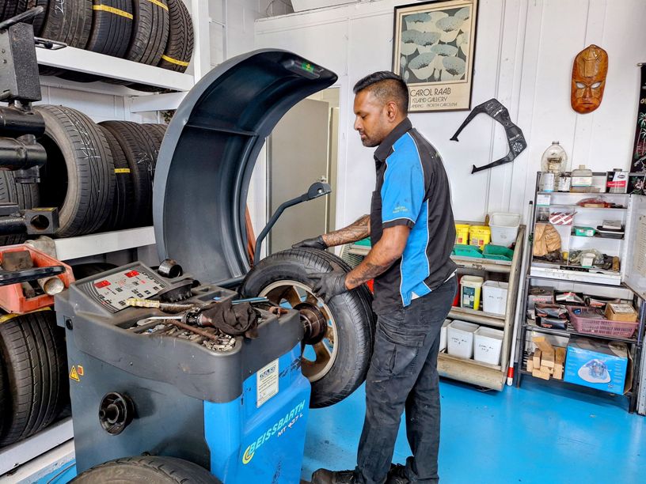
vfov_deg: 58.9
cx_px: 323
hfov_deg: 73.9
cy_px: 242
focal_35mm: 23
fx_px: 429
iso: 160
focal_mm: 5.54
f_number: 1.8
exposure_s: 1/50
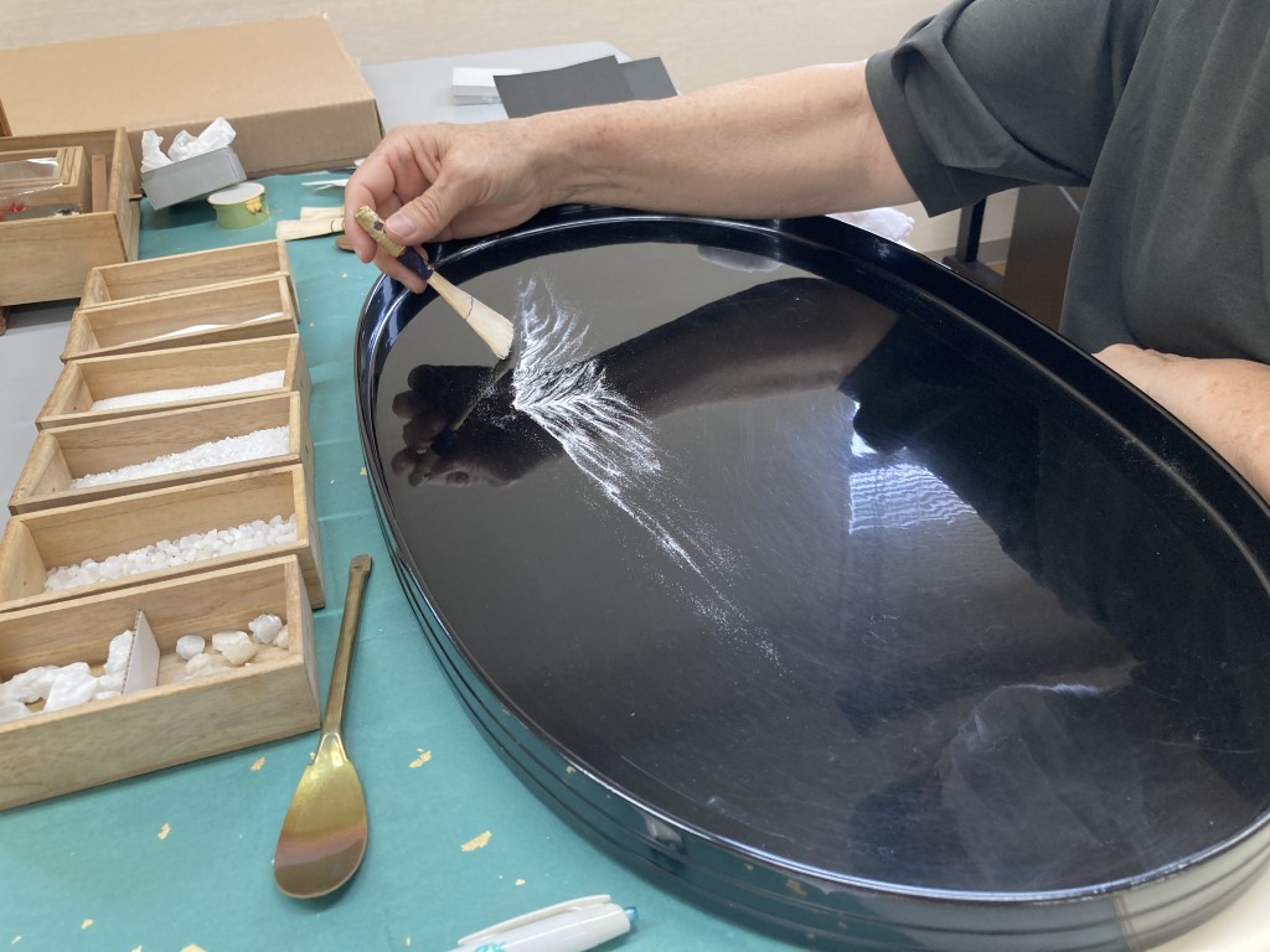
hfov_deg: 63.4
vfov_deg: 49.7
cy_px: 476
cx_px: 635
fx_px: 1027
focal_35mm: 28
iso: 100
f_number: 1.8
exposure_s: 1/60
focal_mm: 3.99
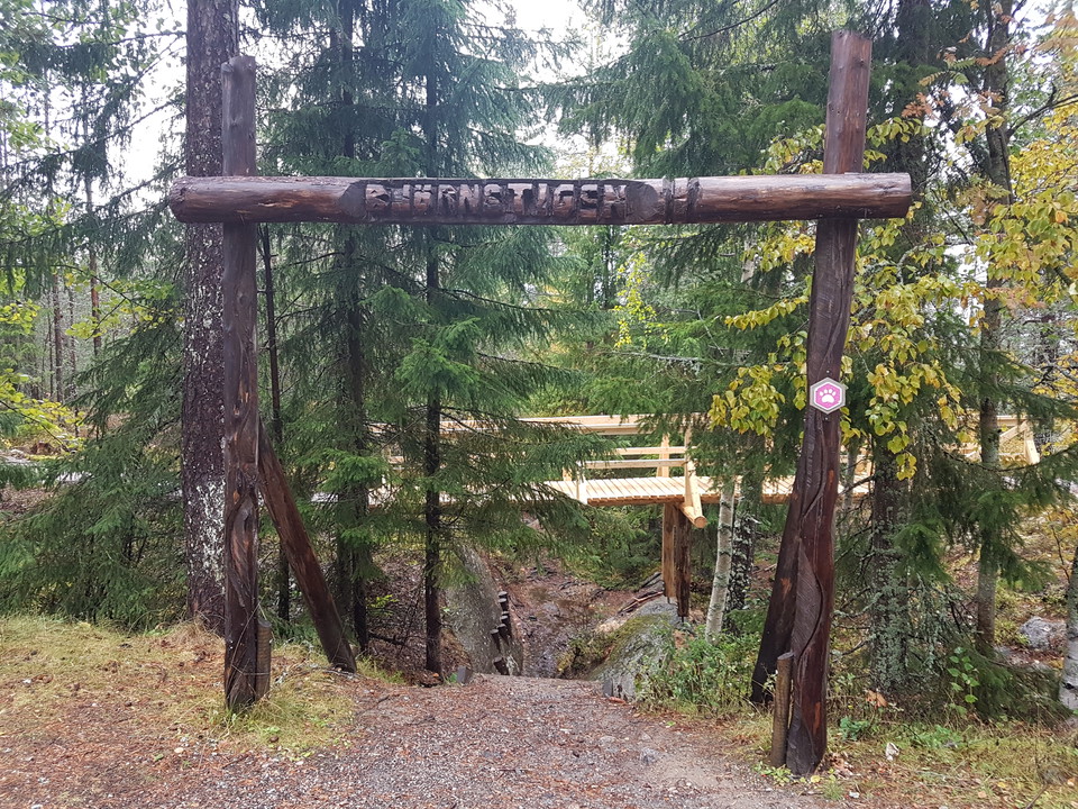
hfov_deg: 67.3
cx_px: 539
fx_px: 810
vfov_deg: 53.1
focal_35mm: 26
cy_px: 404
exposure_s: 1/50
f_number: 1.7
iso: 80
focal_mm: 4.2
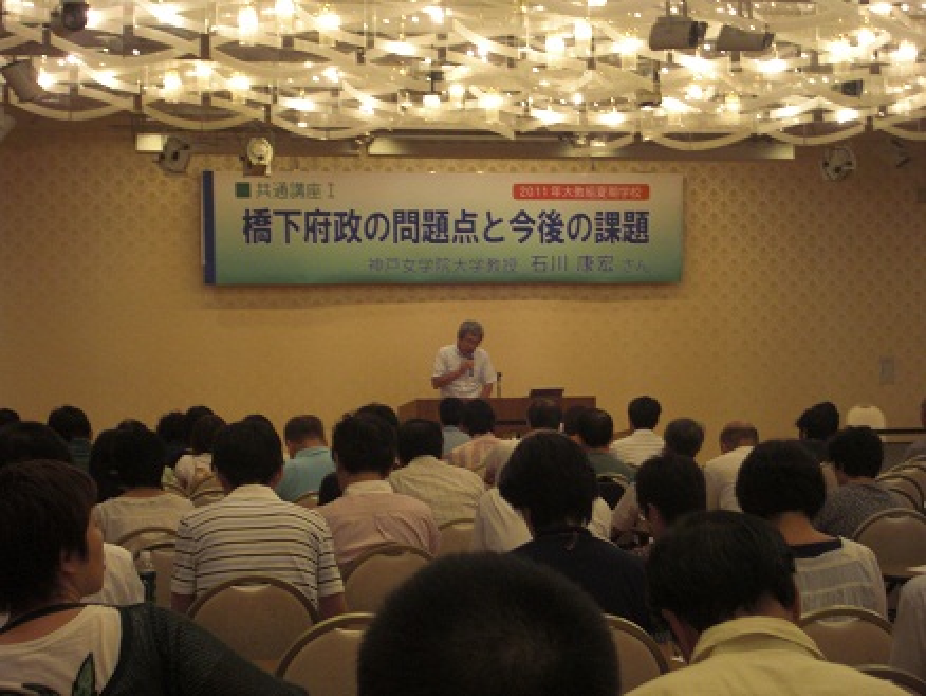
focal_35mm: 93
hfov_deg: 21.1
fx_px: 2489
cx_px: 463
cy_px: 348
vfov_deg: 15.9
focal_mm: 16.5
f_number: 5.2
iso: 200
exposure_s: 1/15
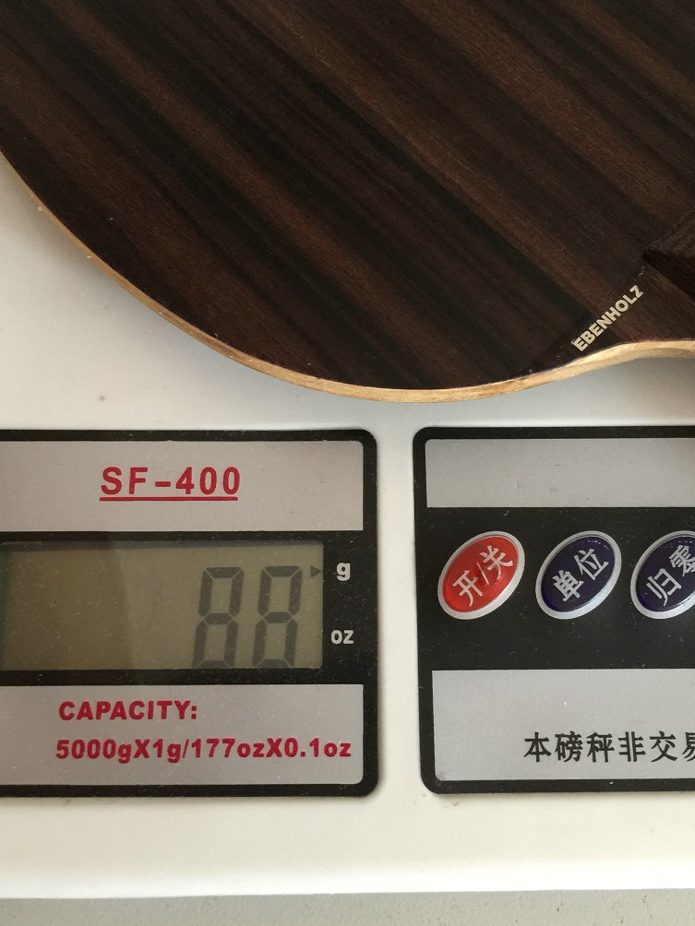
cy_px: 364
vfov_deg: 47.5
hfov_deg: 36.8
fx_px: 1044
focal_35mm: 39
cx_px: 364
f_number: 2.2
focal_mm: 4.15
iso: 125
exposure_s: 1/15
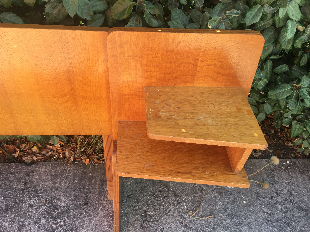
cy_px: 116
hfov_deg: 61.7
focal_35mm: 29
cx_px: 155
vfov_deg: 48.2
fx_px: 260
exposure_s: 1/123
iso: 25
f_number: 2.2
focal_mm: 4.15
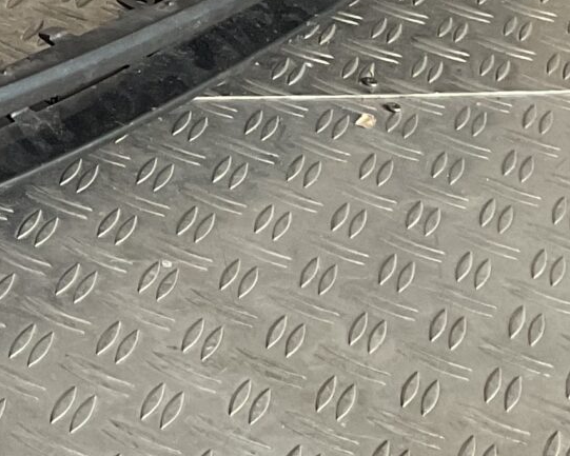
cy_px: -277
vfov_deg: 11.0
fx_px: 2261
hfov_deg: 12.6
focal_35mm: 134
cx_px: -558
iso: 40
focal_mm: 3
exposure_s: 1/50
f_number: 1.8
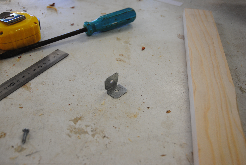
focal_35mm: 38
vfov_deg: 35.6
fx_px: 257
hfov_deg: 51.2
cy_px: 82
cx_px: 123
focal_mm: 25
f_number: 3.8
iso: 200
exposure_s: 1/40
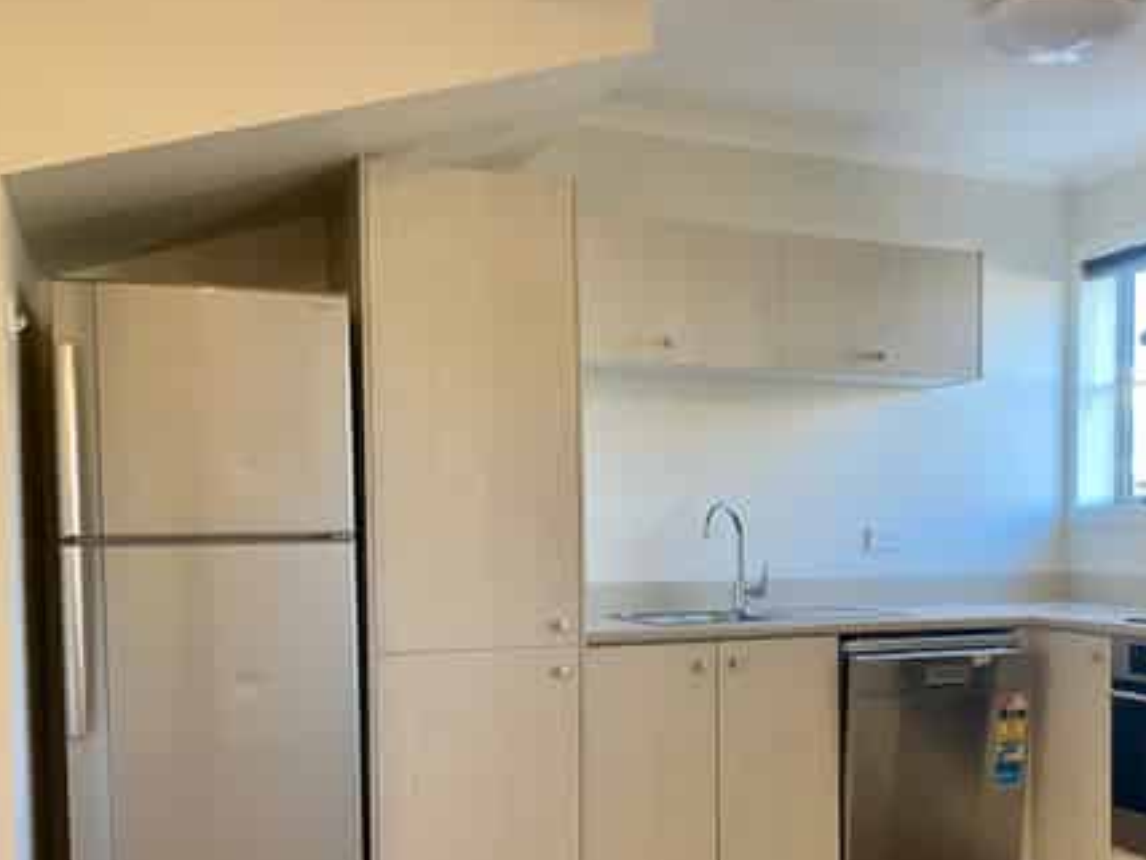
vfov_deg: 35.5
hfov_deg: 46.0
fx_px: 1324
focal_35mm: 40
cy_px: 599
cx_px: 774
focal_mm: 4.25
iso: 80
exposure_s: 1/50
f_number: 1.8
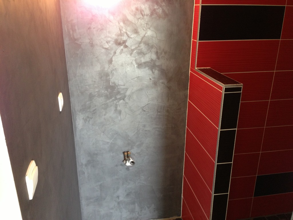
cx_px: 146
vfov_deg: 42.9
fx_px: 279
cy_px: 110
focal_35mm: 33
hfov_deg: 55.4
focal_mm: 4.13
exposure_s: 1/20
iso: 160
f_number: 2.4
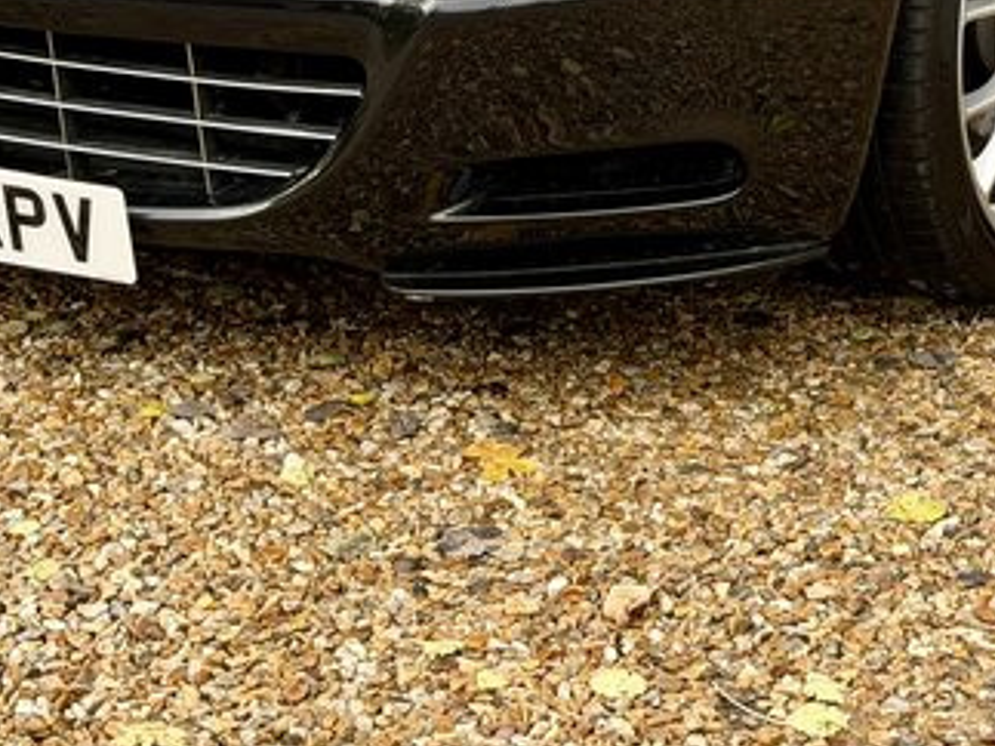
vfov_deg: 12.2
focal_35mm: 119
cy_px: -151
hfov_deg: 16.5
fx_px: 3419
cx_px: 709
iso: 64
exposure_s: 1/258
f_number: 1.78
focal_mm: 6.76
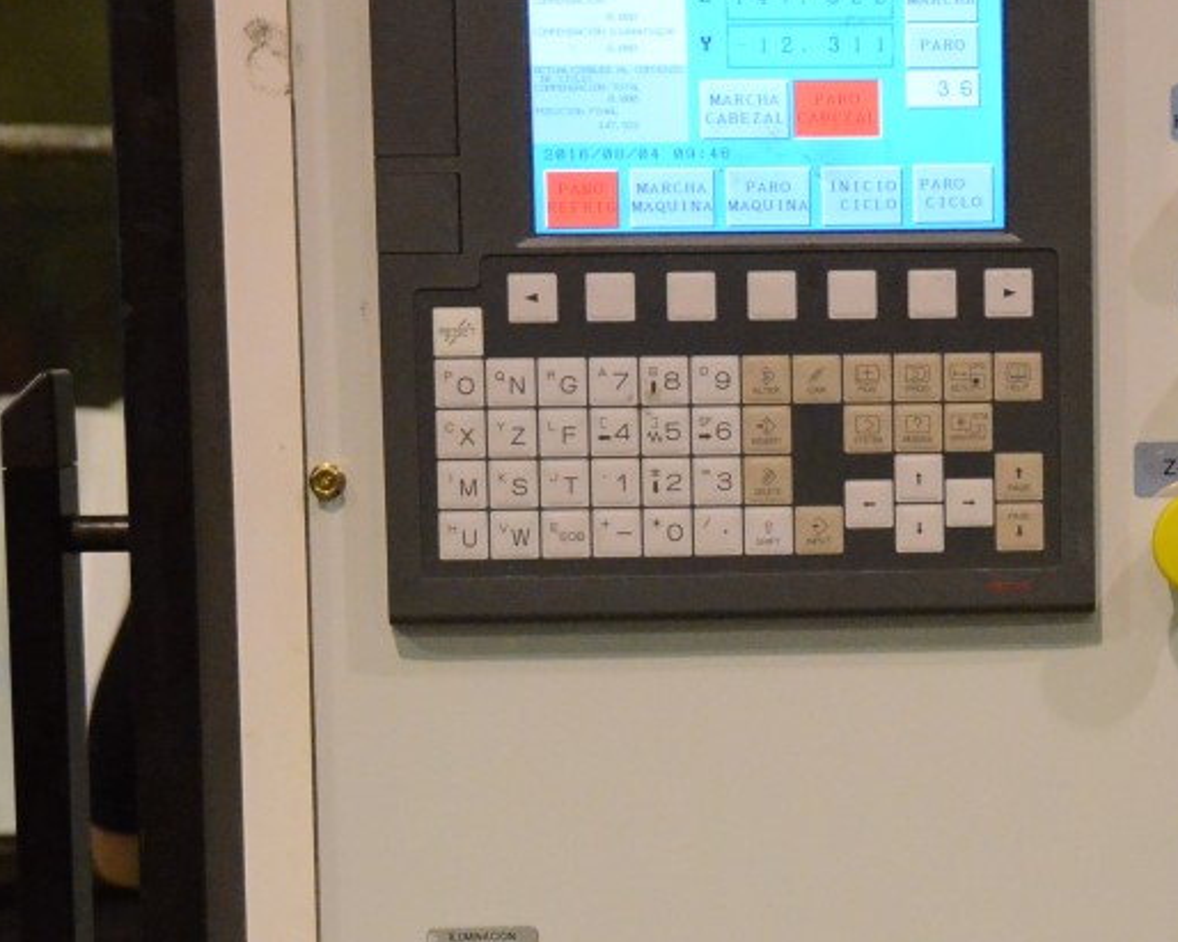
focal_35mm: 101
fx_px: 3521
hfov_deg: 18.7
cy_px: 541
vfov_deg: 15.2
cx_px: 1055
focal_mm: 34
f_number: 6.3
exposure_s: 1/160
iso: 6400
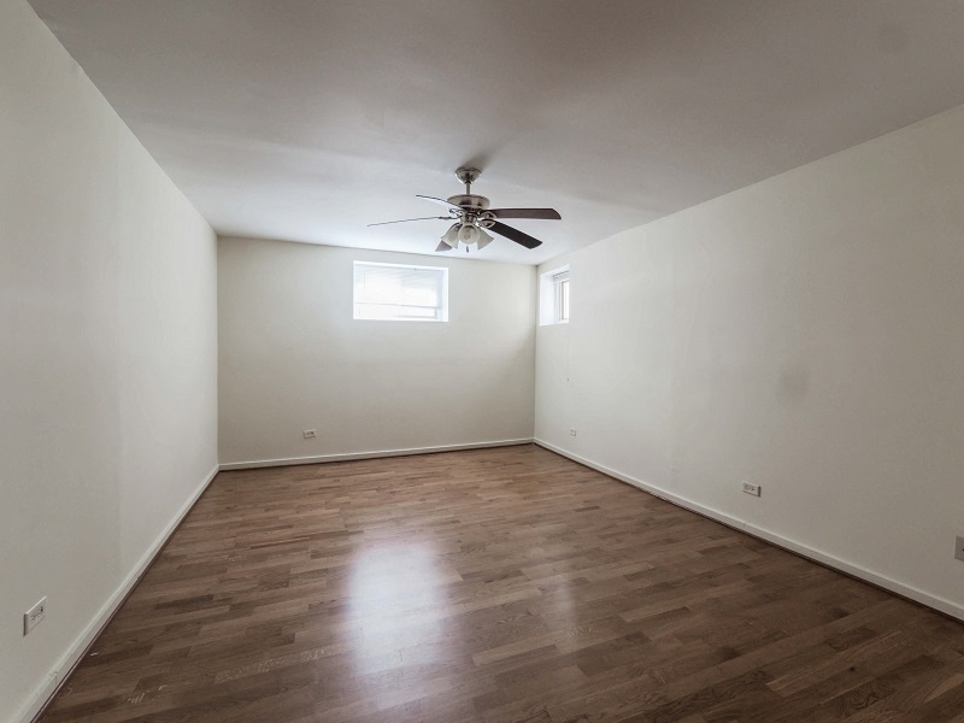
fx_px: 390
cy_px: 362
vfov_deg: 85.7
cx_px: 482
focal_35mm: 14
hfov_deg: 102.1
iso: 200
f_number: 9
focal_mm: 7
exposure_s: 4
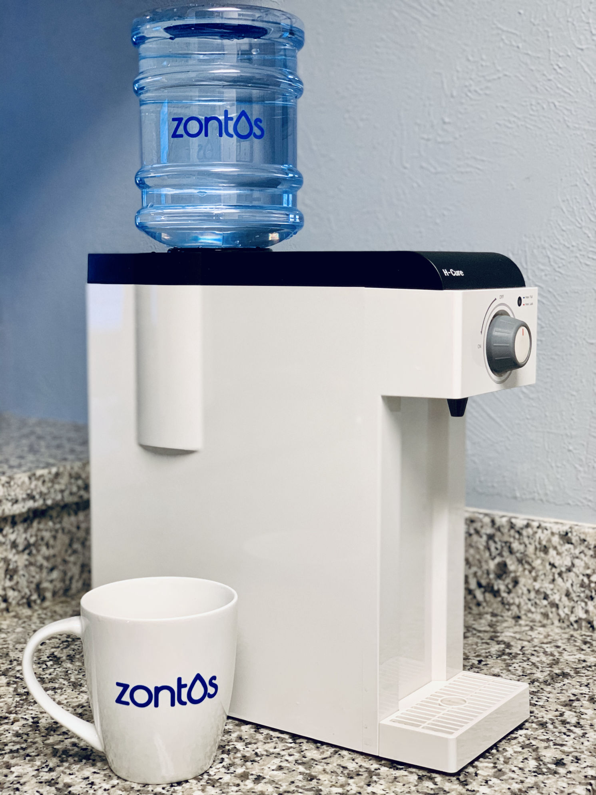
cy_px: 398
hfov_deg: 28.0
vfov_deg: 36.8
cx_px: 298
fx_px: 1194
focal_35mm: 52
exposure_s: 1/60
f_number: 2.4
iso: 250
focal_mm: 6
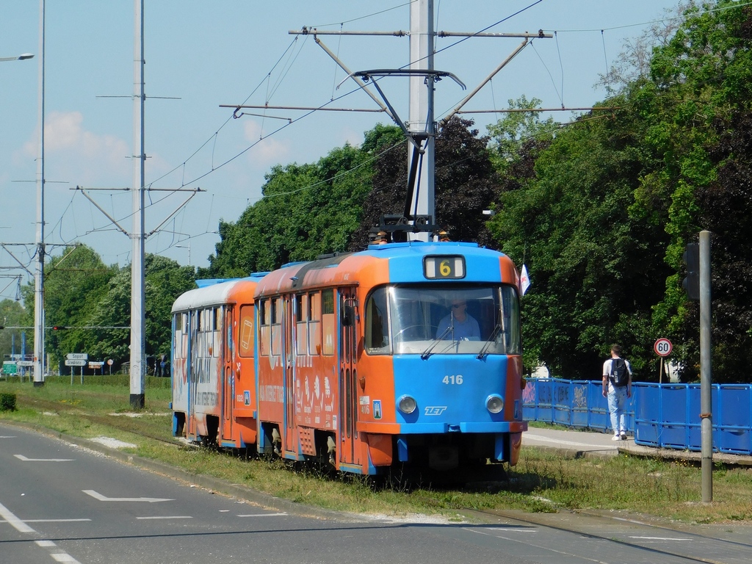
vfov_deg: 8.7
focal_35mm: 170
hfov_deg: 11.6
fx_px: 3693
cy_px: 282
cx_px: 376
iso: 125
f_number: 5.3
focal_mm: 30.1
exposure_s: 1/640
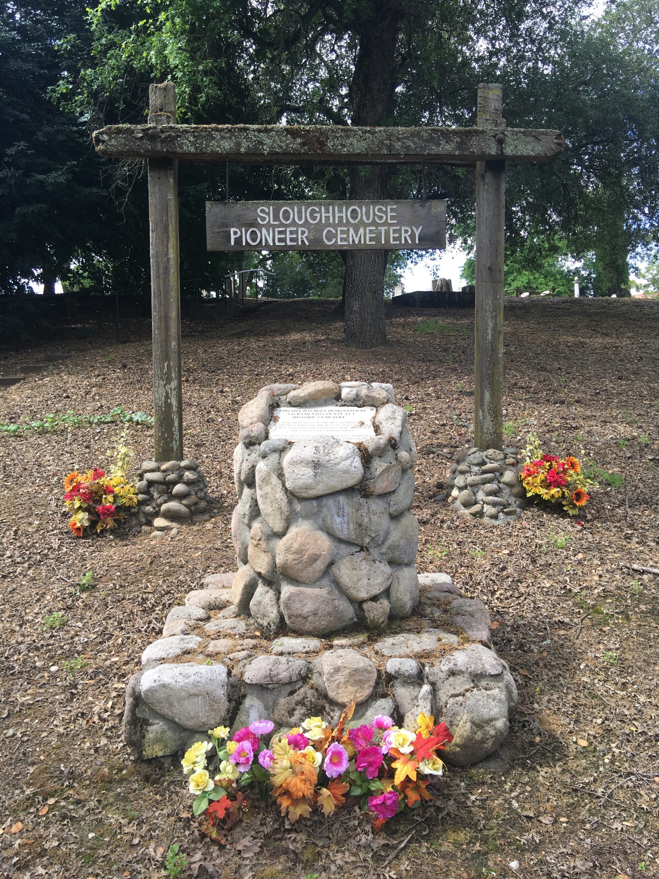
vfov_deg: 61.7
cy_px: 440
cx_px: 330
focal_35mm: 29
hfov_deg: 48.2
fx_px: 736
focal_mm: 4.15
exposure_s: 1/258
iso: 25
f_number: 2.2
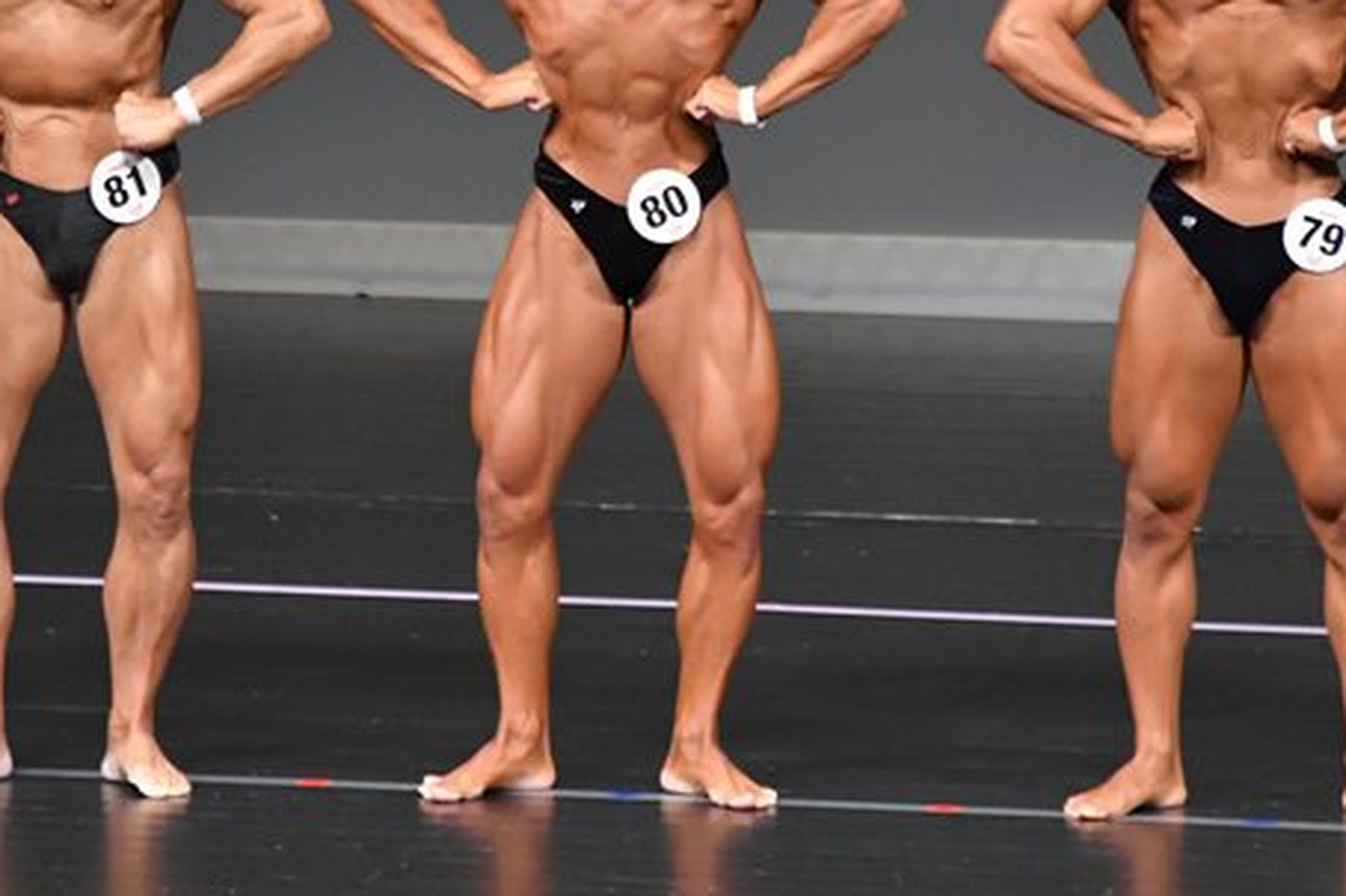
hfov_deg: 3.5
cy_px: 217
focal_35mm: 589
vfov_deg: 2.3
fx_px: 22005
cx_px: 529
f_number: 5.6
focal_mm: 230
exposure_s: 1/400
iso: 5000
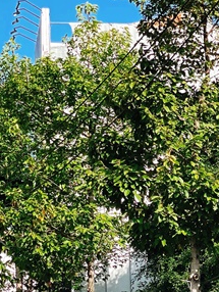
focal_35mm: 179
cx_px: 259
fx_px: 1508
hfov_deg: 8.2
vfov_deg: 10.9
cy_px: 325
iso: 20
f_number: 2.2
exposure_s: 1/525
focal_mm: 7.5
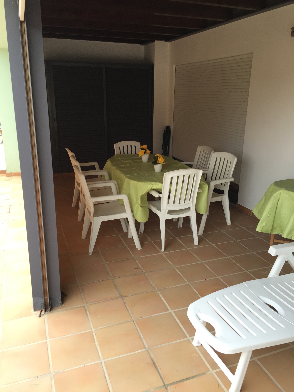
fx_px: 328
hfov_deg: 48.2
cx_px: 147
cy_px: 196
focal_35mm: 29
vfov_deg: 61.7
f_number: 2.2
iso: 32
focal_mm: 4.15
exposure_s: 1/246
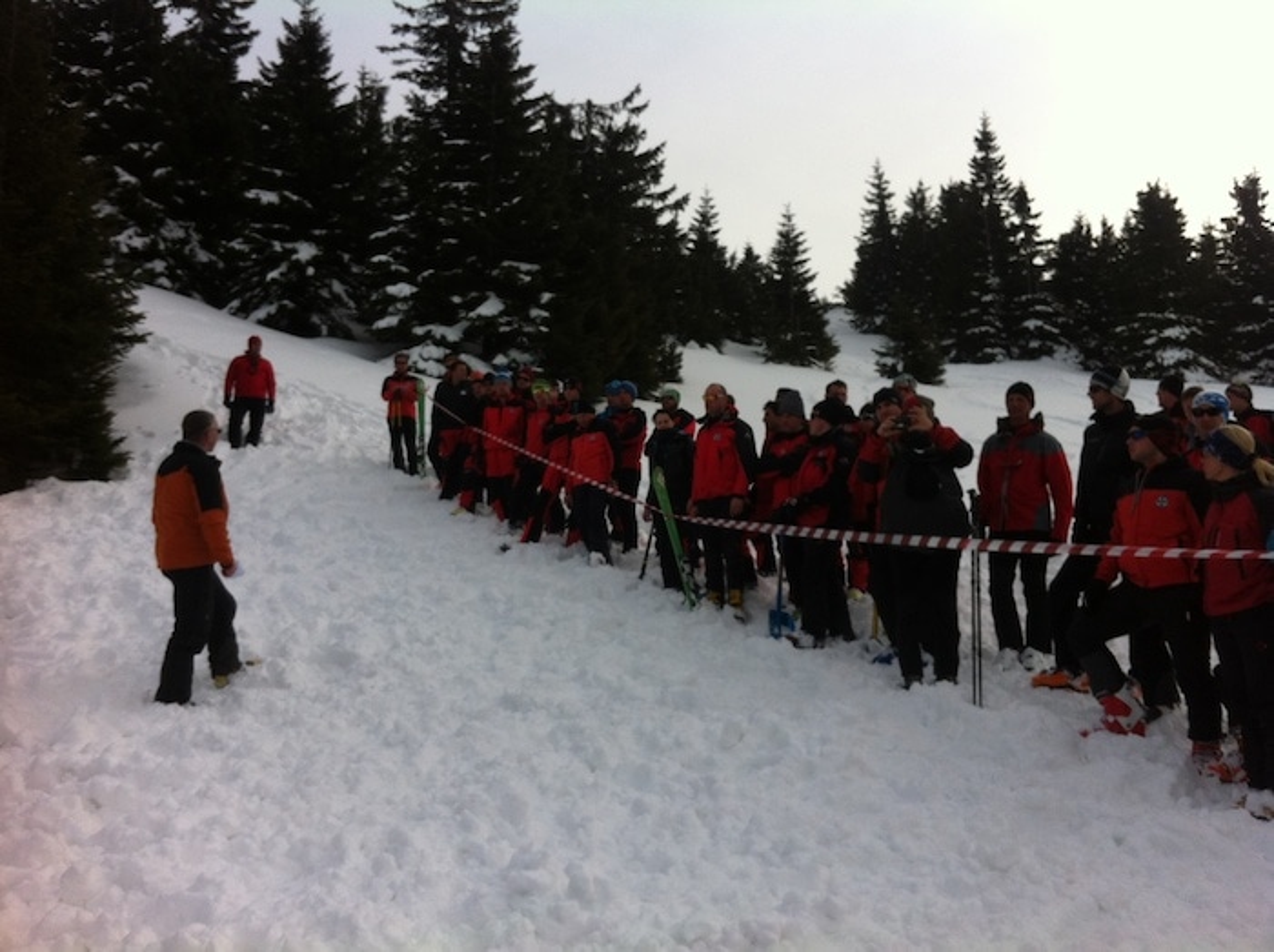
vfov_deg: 40.6
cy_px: 476
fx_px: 1286
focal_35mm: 35
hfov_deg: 52.7
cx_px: 637
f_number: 2.8
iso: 80
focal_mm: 3.85
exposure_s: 1/1588
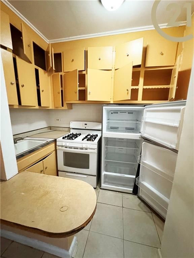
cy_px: 129
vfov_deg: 102.1
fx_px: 105
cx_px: 97
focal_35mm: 14
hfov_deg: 85.7
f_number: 2.2
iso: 1000
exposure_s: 1/40
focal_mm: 2.22
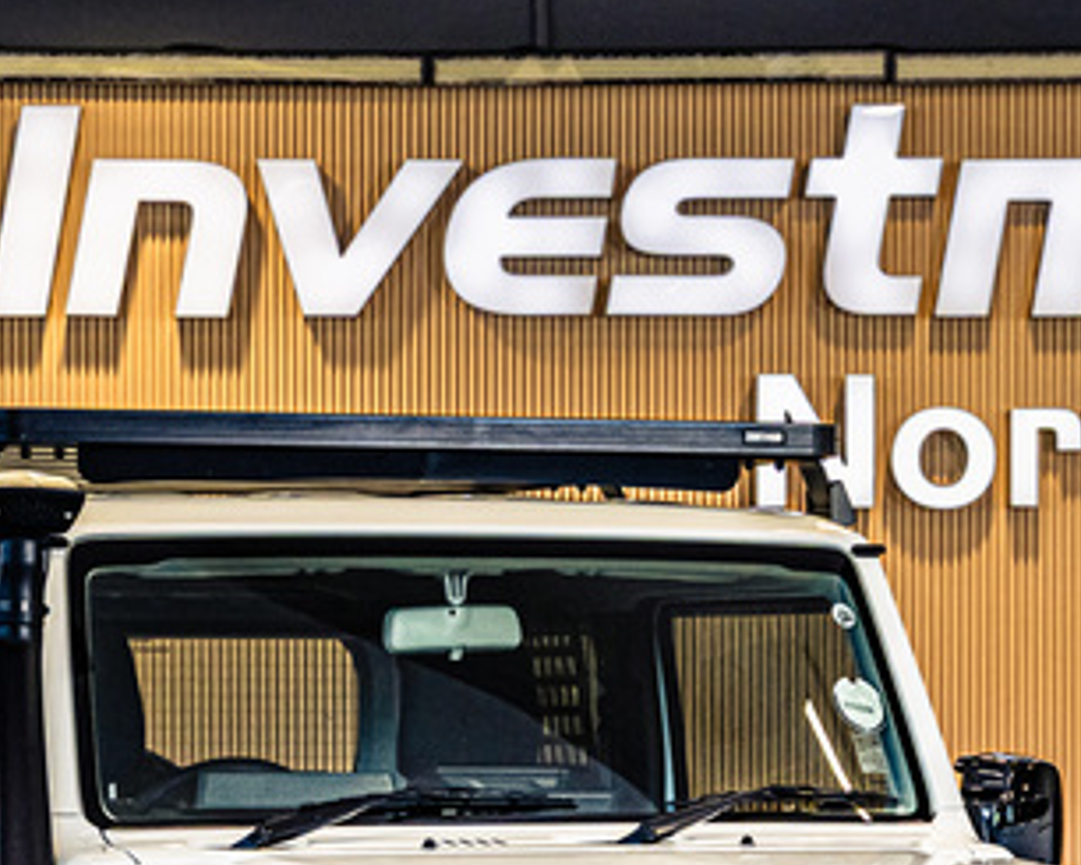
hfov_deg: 12.3
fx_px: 5025
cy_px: 844
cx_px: 468
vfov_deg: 9.8
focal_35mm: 157
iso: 500
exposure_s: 1/160
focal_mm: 50
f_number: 5
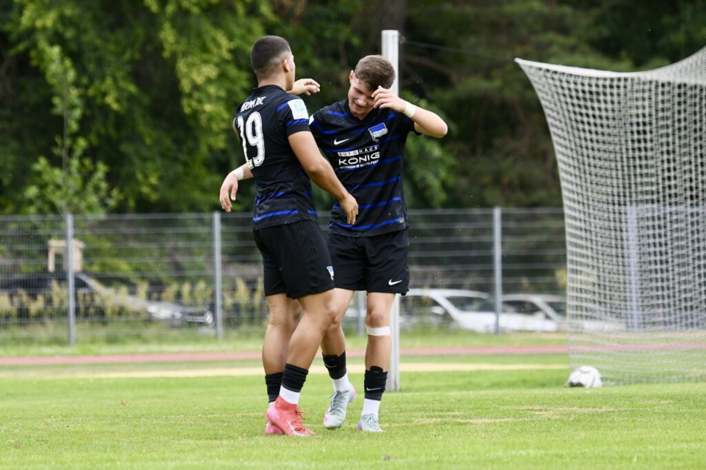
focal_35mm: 240
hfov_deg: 8.6
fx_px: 4705
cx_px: 353
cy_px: 235
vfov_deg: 5.7
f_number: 5.3
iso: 1250
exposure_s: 1/1600
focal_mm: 240
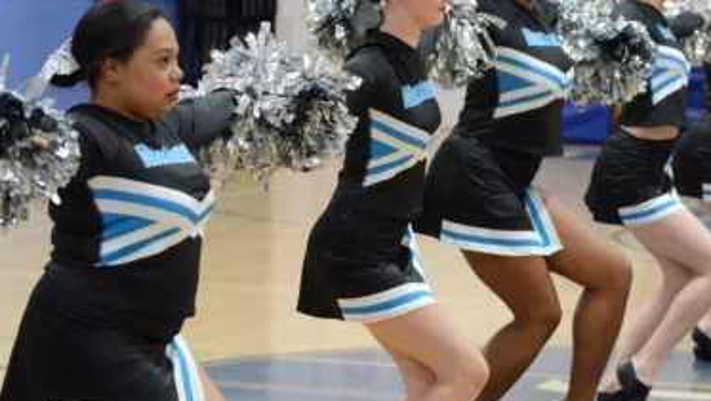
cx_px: 408
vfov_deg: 7.3
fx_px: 3149
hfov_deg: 12.9
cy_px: 177
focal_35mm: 167
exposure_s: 1/250
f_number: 4
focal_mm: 80
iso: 6400
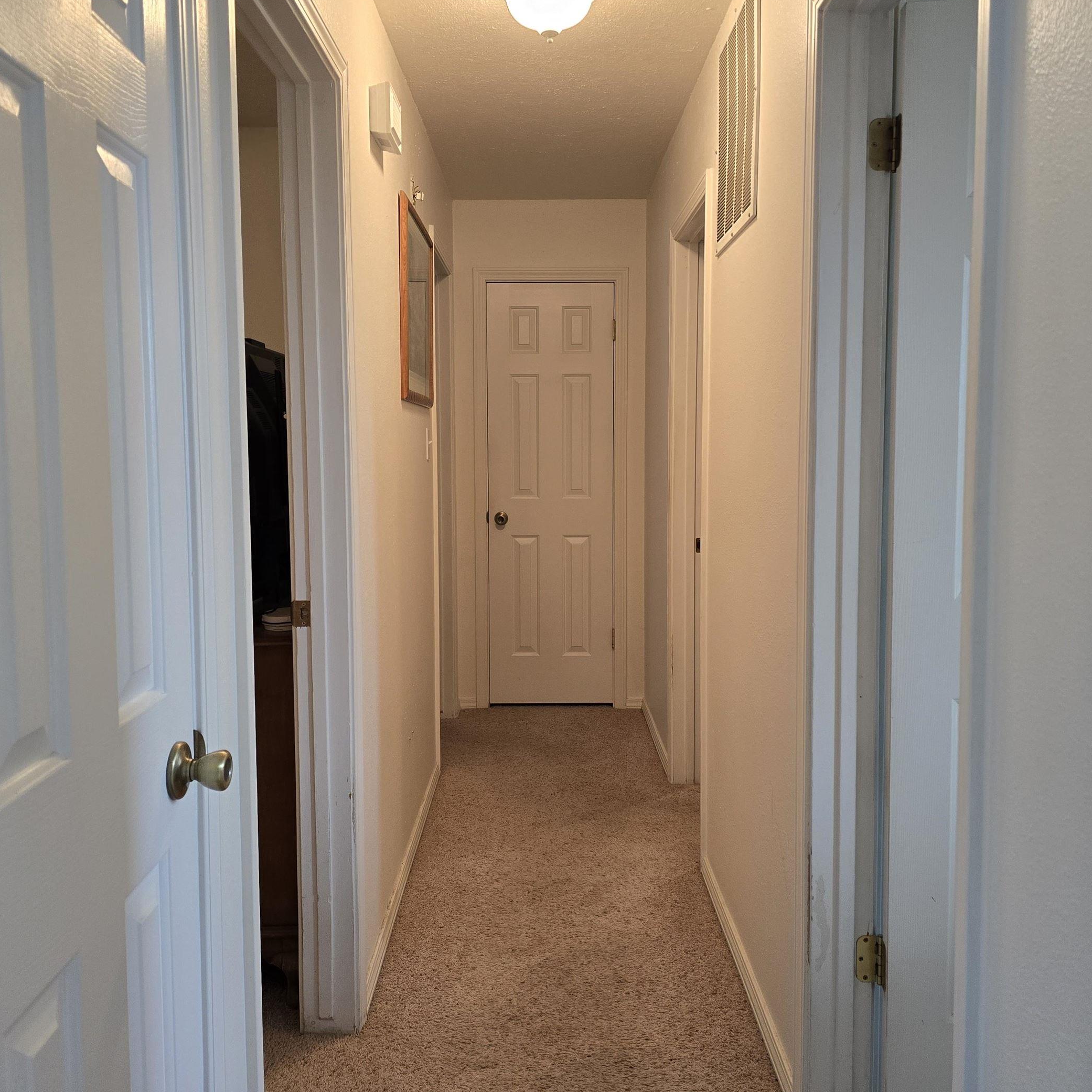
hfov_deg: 54.0
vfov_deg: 54.0
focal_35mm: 30
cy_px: 530
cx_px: 536
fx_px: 1071
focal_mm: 6.3
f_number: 1.7
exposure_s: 1/120
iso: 250
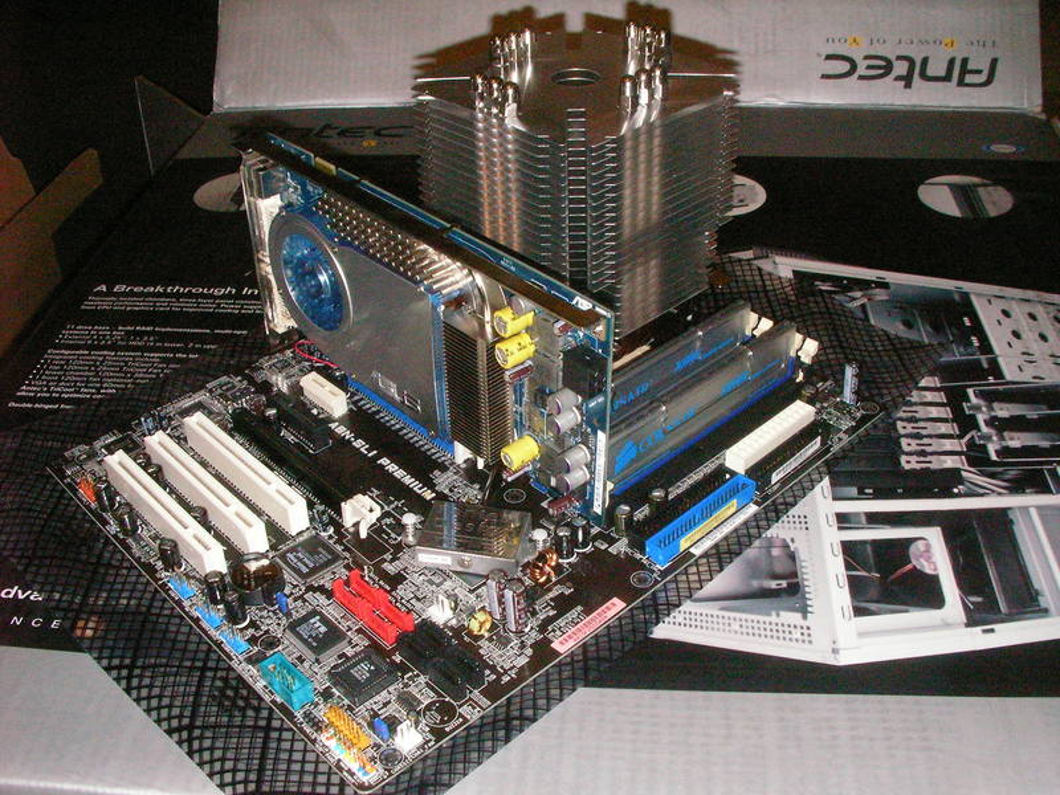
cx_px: 530
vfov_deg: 37.7
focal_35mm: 38
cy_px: 398
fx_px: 1164
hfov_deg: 49.0
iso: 400
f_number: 5.6
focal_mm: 6.3
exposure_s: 1/40
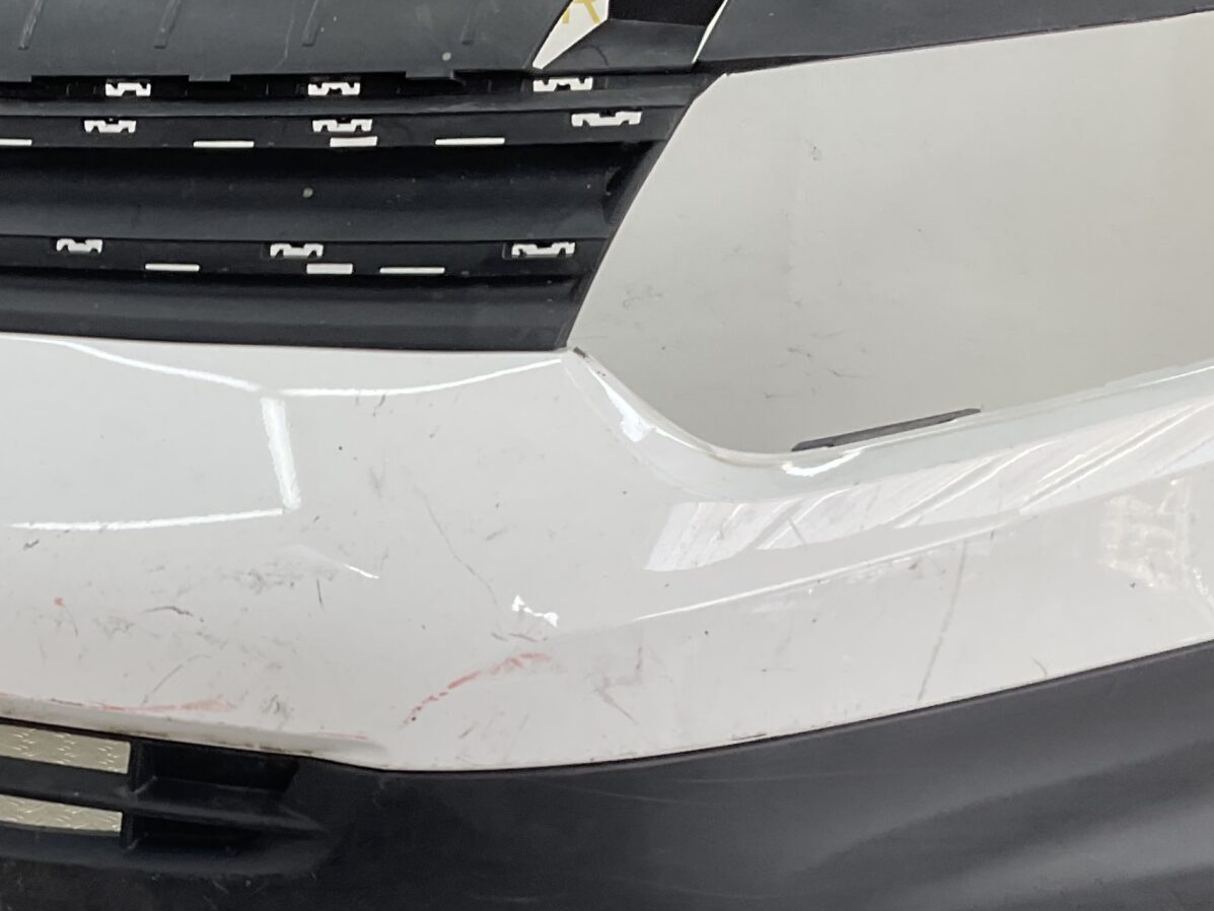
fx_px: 2175
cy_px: 709
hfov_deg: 29.6
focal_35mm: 62
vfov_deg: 23.4
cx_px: 73
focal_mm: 3
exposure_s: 1/120
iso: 20
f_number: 1.8
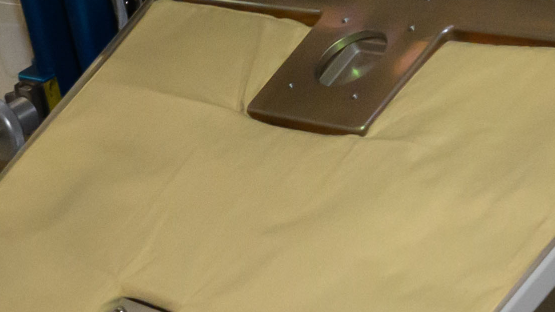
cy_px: 588
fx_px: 1604
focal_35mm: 109
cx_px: -303
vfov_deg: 10.4
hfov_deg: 17.4
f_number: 9
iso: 2500
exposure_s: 1/60
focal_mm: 14
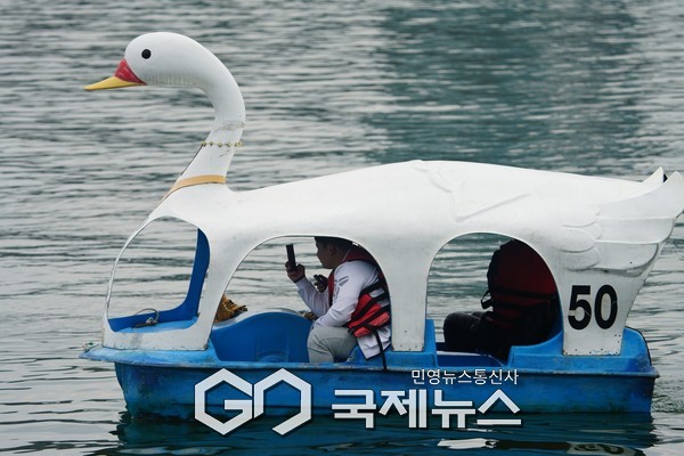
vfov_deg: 4.7
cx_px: 342
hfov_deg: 7.1
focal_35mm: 291
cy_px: 228
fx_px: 5529
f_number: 5.6
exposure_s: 1/320
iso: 320
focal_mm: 291
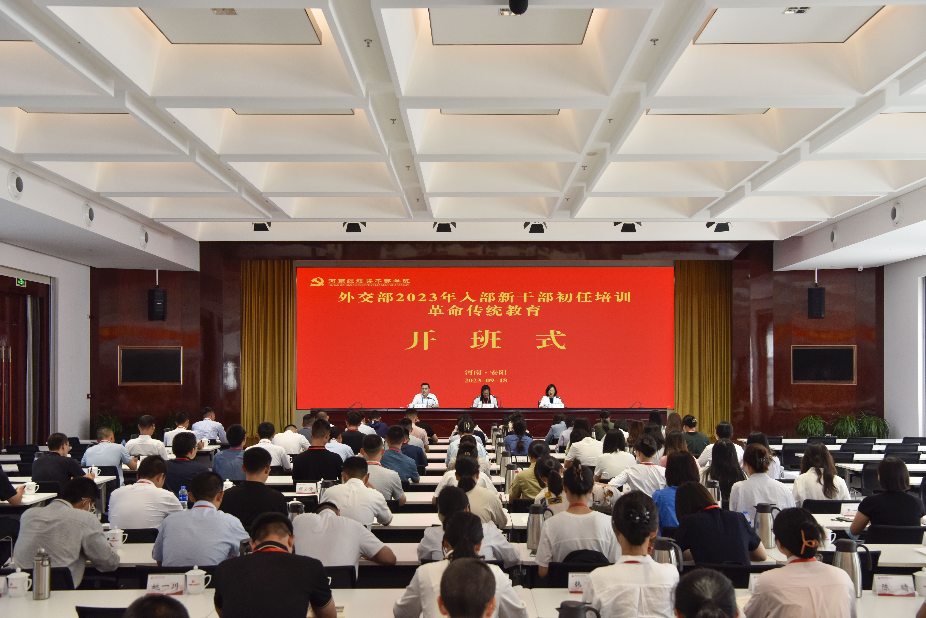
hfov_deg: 50.7
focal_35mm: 38
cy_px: 309
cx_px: 463
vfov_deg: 35.1
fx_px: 978
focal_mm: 38
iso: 500
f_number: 6.3
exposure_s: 1/125
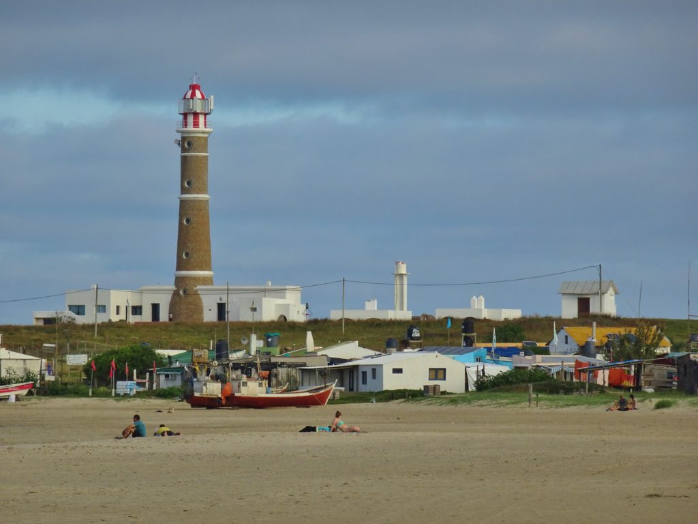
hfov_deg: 7.3
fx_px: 5464
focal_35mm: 271
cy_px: 262
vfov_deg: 5.5
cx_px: 349
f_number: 6.3
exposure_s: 1/320
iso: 80
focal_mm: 46.32
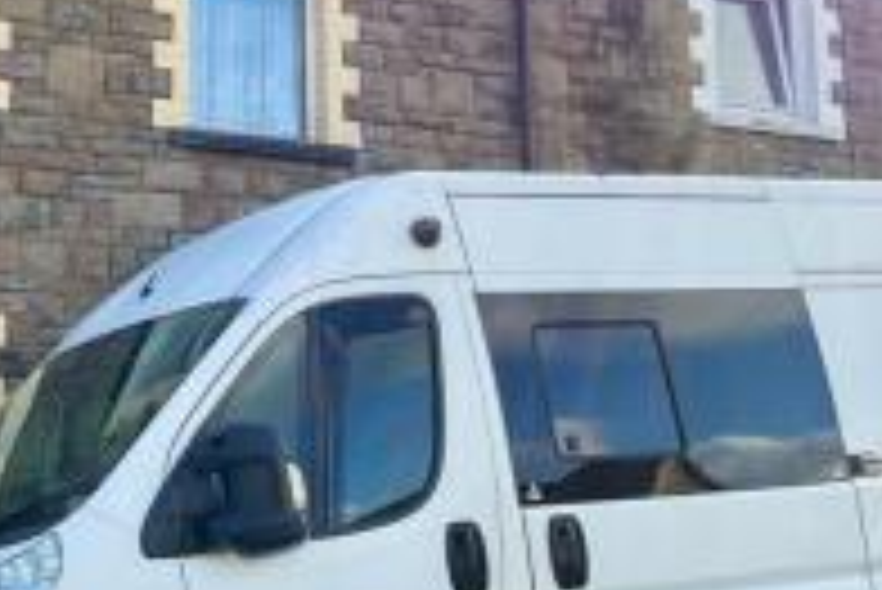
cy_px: 214
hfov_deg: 29.3
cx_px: 43
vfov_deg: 20.9
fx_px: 1594
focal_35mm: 65
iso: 16
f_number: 1.8
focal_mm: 3
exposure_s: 1/759
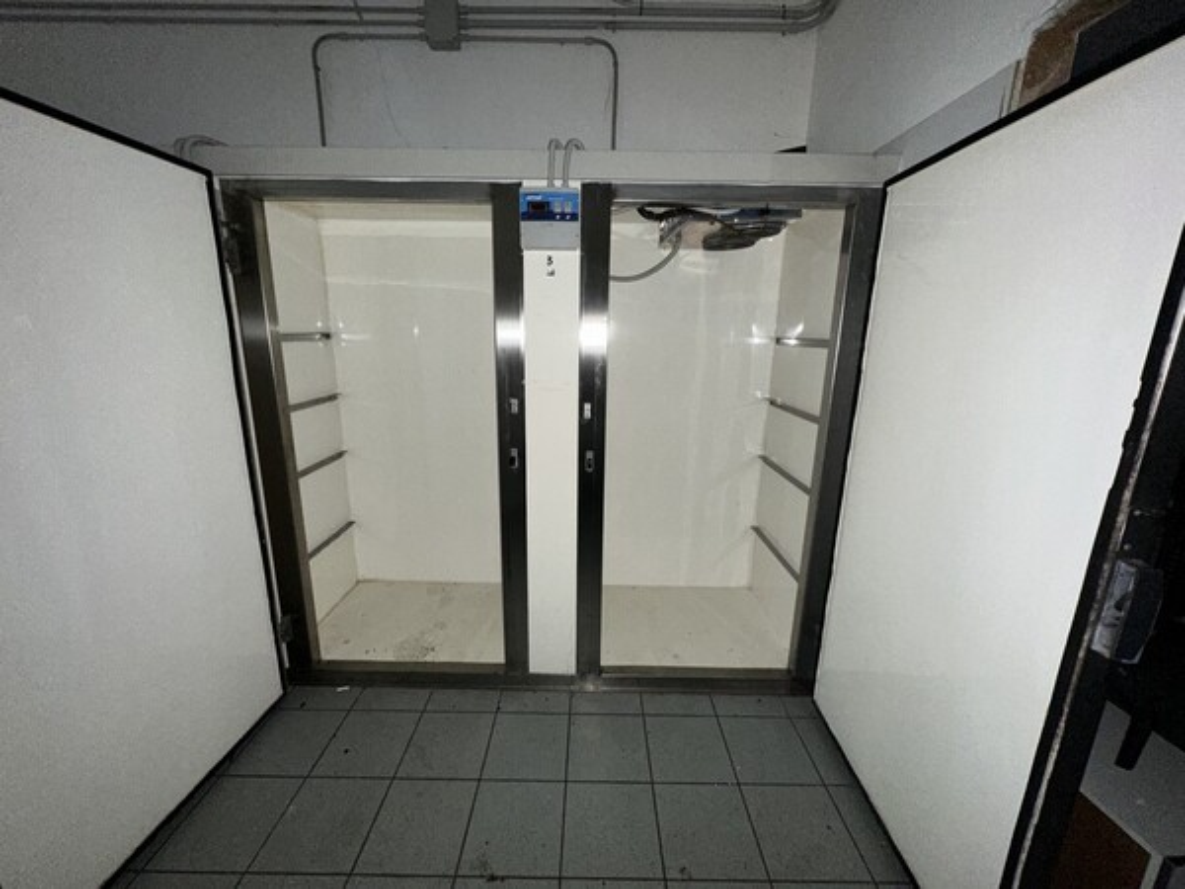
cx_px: 592
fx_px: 479
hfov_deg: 102.1
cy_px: 444
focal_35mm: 14
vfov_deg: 85.7
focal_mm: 2.22
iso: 200
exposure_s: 1/30
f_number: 2.2
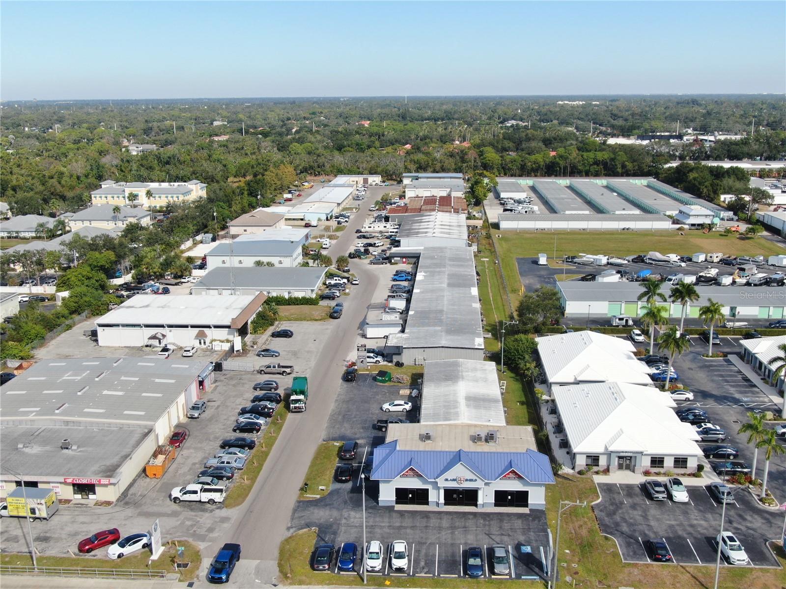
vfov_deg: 39.7
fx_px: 817
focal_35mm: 36
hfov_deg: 51.4
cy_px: 294
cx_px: 393
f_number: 3.3
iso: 100
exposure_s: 1/800
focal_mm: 6.21
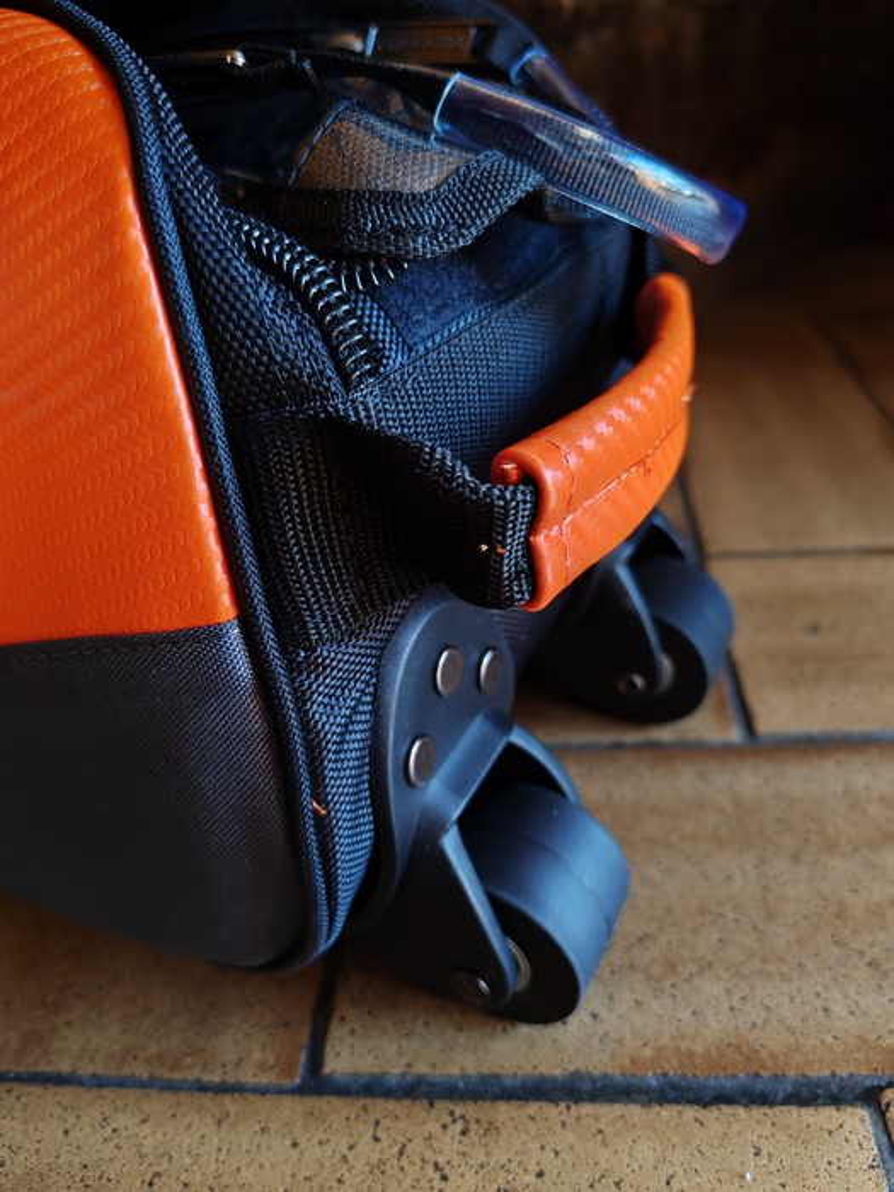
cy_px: 596
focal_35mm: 27
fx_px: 930
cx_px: 447
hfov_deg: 51.4
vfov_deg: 65.3
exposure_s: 1/50
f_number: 1.9
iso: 1600
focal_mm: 6.12
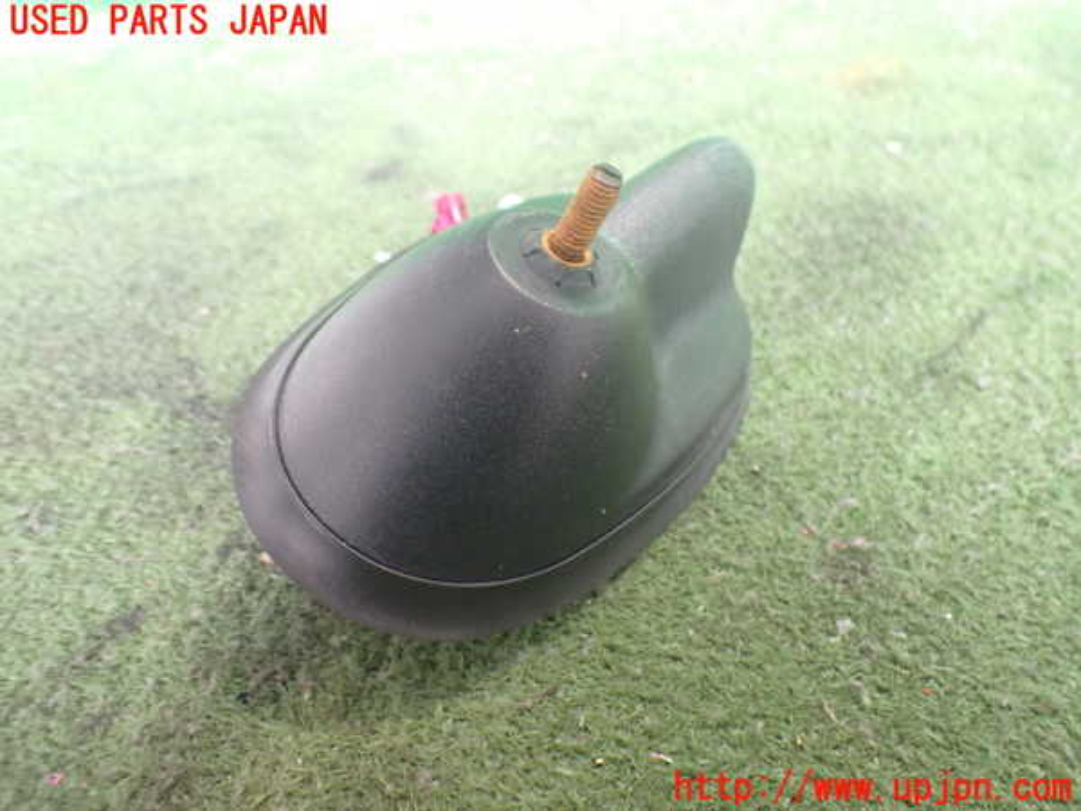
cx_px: 540
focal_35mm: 30
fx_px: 937
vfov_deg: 46.8
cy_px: 406
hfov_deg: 60.0
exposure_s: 1/60
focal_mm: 5.4
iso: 800
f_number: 2.3
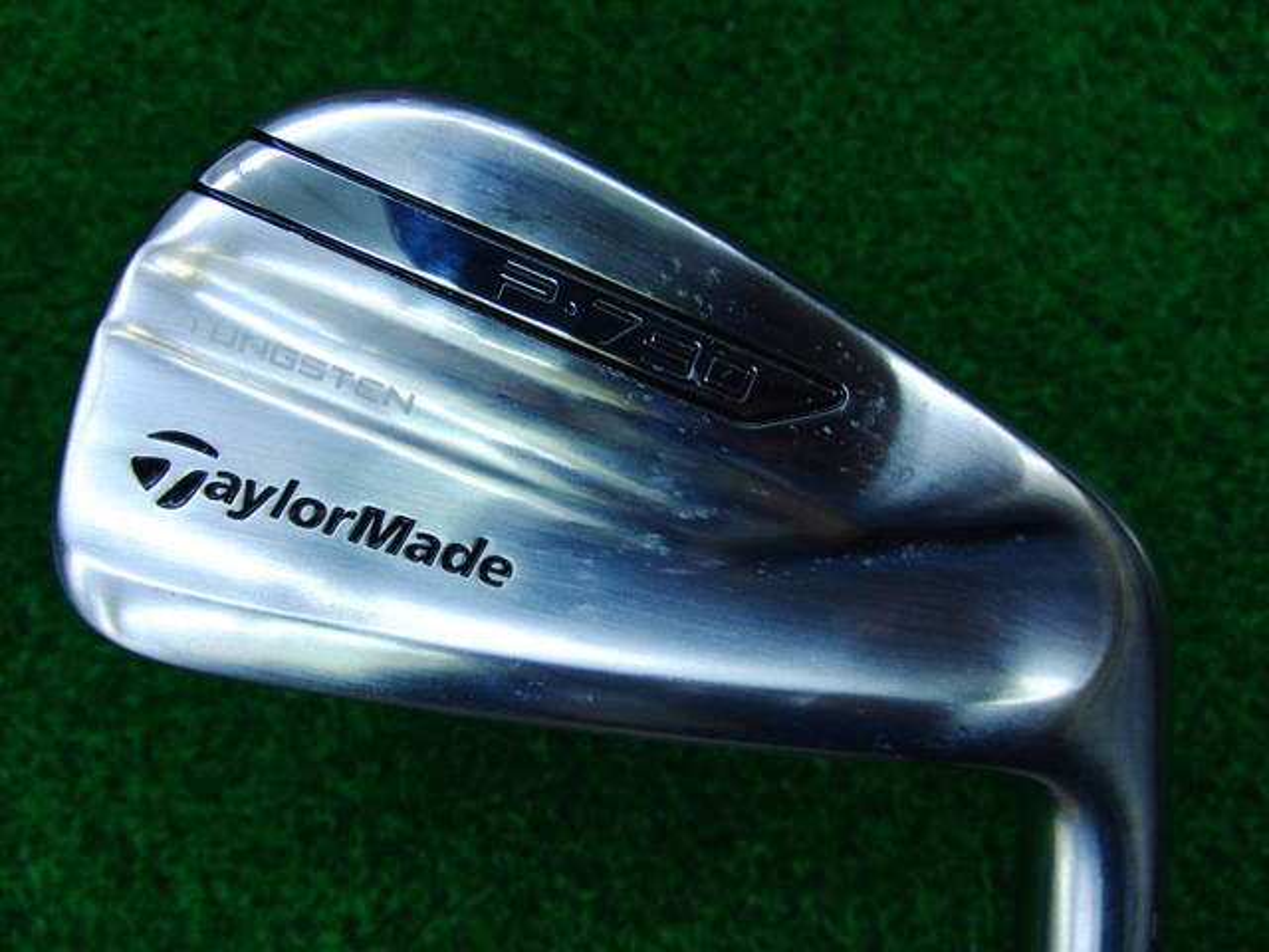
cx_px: 634
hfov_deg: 50.1
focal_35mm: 37
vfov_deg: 38.7
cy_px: 476
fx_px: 1356
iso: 250
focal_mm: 6.42
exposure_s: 1/80
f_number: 3.6
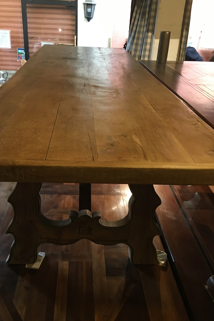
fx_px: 276
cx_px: 91
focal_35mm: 31
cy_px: 160
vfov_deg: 60.3
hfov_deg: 42.2
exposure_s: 1/33
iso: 160
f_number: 2.2
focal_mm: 4.15
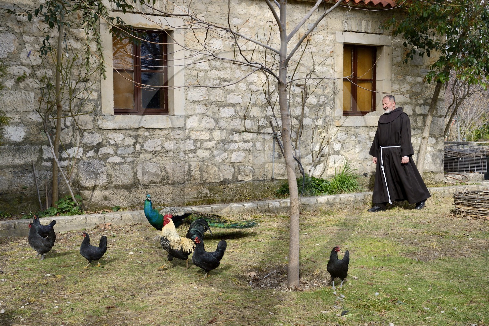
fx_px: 652
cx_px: 244
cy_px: 163
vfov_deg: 28.1
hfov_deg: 41.1
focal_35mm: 48
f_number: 11
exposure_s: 1/320
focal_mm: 48
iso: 400
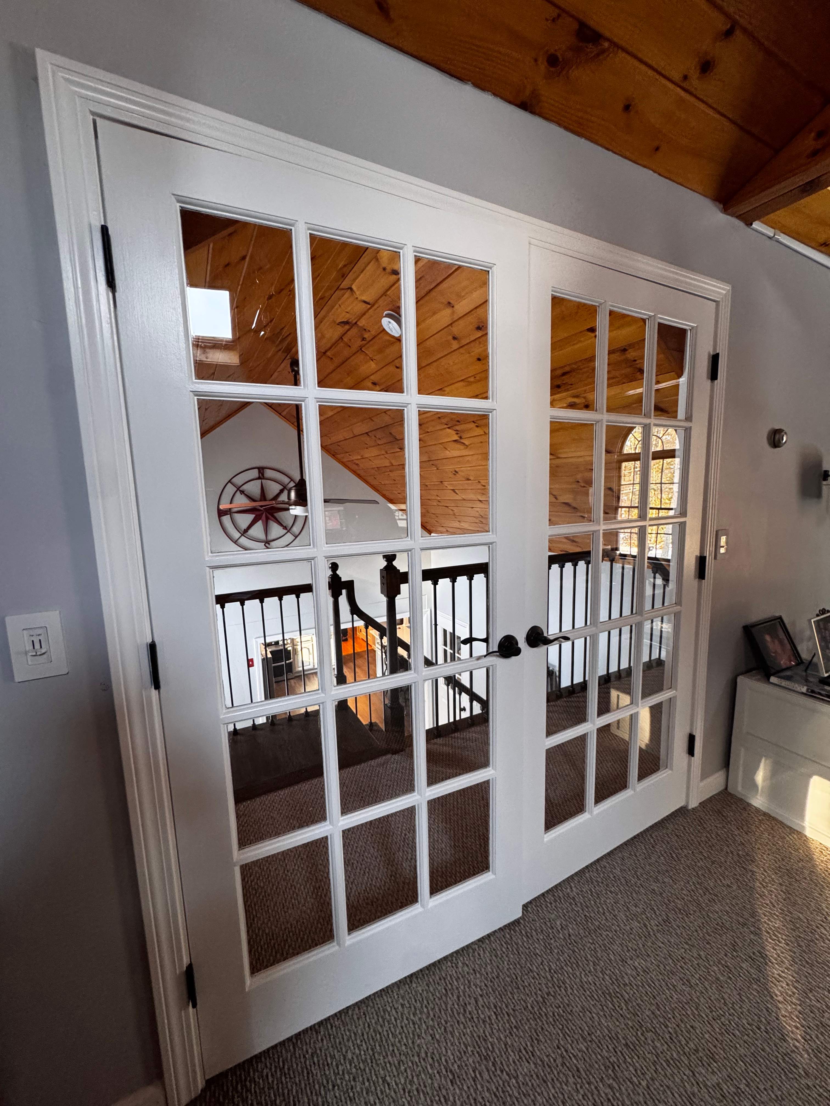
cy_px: 553
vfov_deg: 102.1
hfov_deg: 85.7
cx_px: 415
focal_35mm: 14
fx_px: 448
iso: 400
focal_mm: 2.22
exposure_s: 1/60
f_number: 2.2
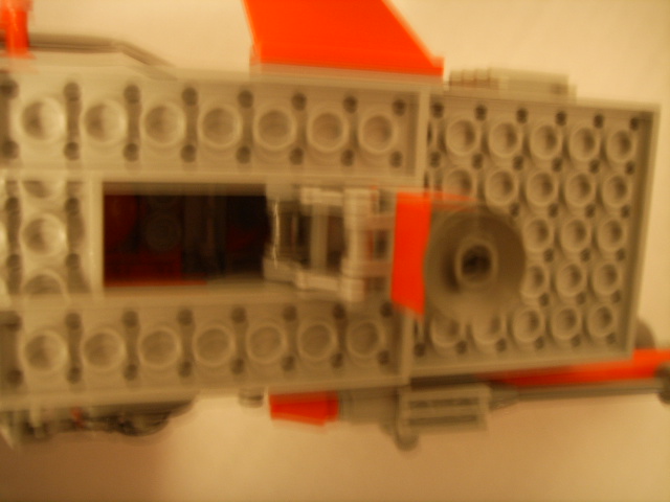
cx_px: 335
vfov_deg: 36.8
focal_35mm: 39
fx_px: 755
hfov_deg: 47.9
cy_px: 251
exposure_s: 1
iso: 63
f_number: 3.5
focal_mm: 6.6
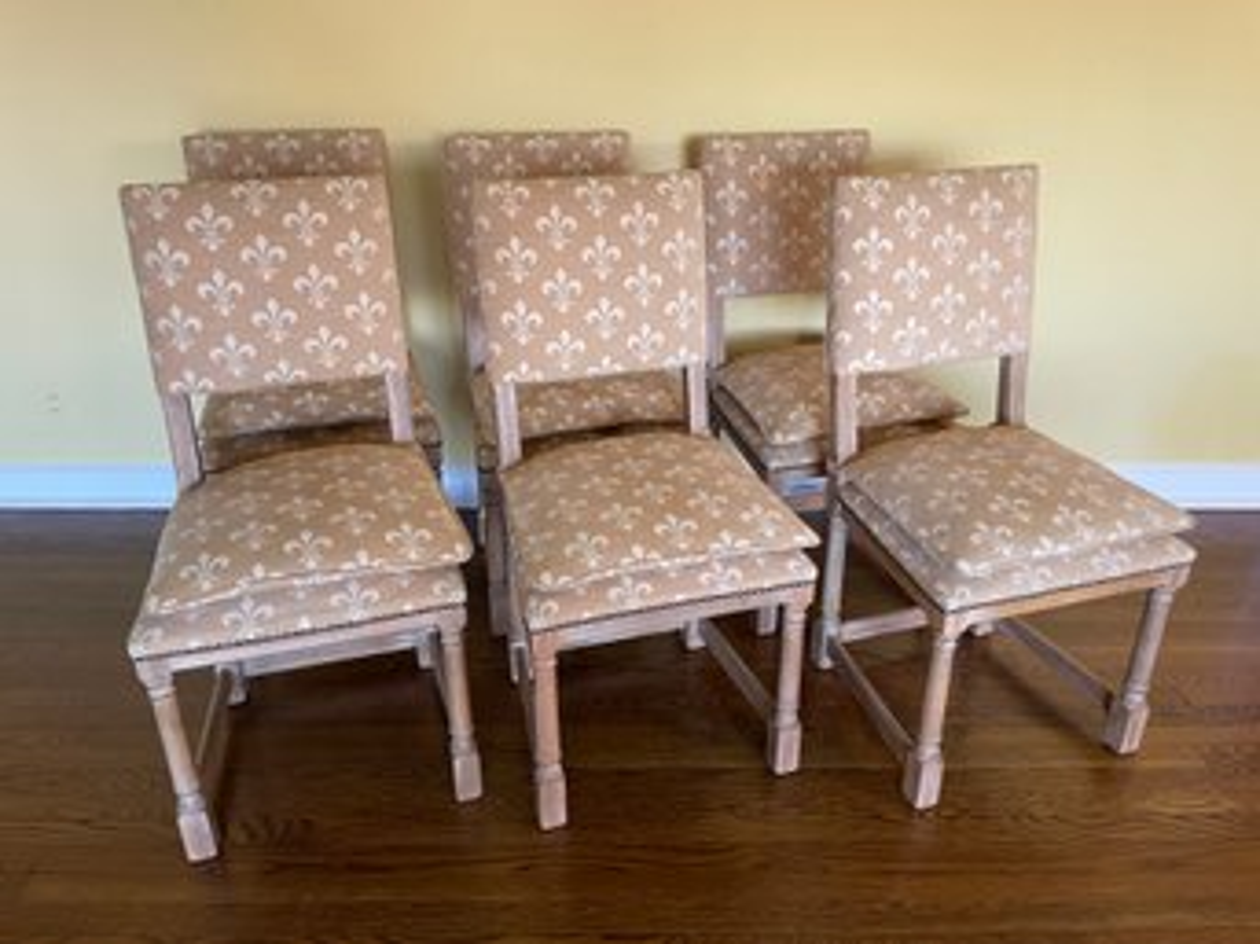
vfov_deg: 53.0
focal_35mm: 26
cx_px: 630
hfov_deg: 67.3
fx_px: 946
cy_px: 472
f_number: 1.6
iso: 200
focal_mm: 4.2
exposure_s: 1/60
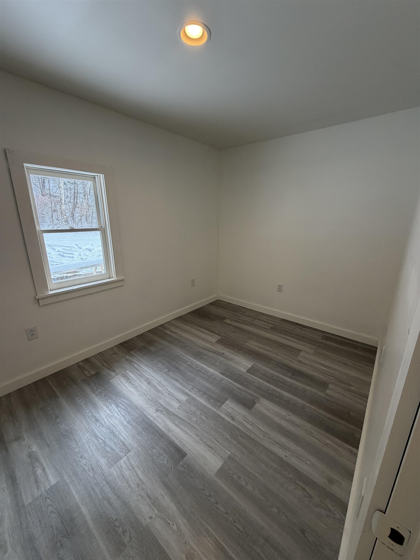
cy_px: 280
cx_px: 210
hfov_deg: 85.7
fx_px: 226
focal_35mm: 14
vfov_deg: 102.1
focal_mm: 2.22
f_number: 2.2
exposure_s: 1/120
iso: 200
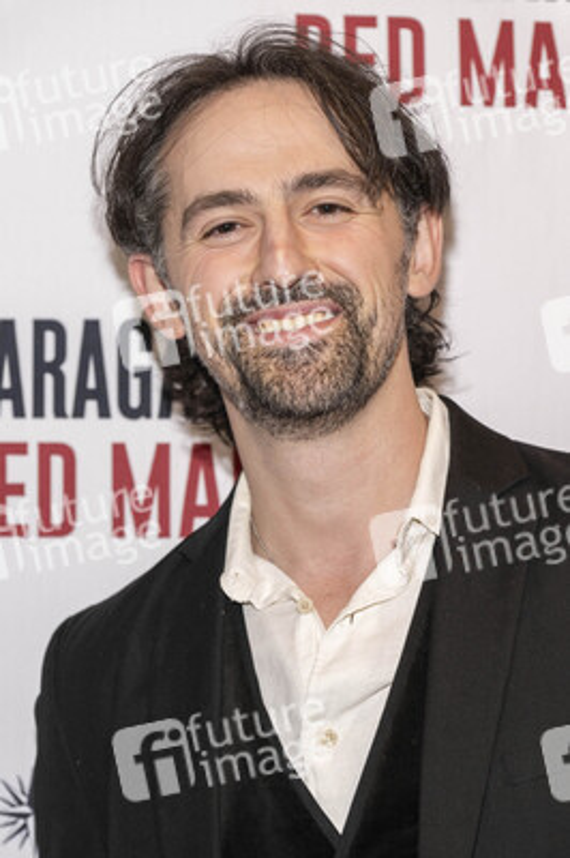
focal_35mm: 98
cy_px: 429
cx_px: 285
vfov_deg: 20.8
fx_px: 2331
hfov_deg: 13.9
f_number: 5.6
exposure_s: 1/200
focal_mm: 98
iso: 800
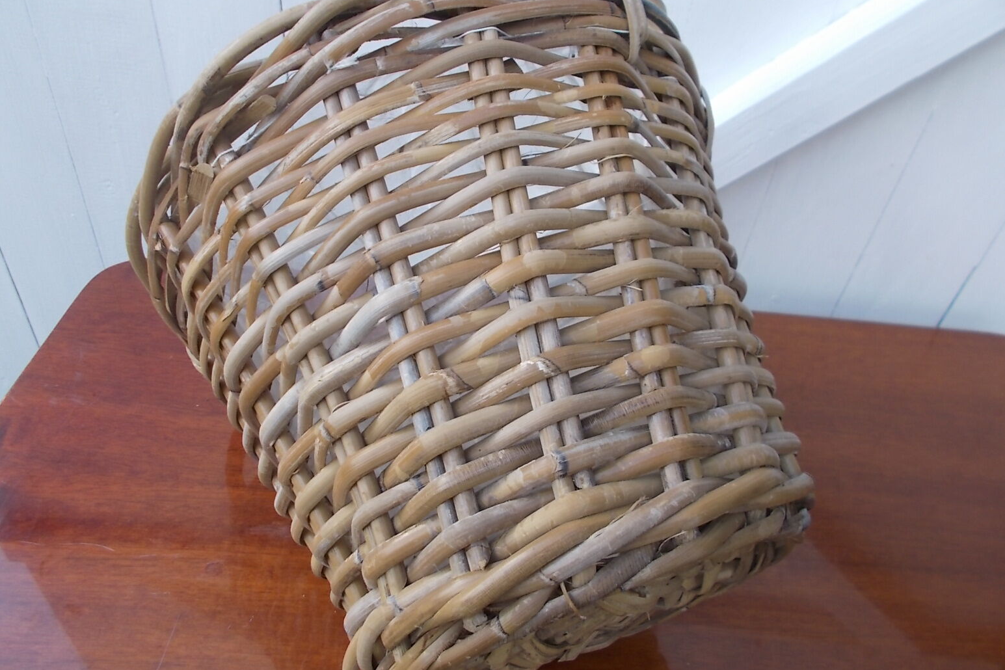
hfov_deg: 65.5
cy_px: 319
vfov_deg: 46.4
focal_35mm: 28
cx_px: 509
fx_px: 782
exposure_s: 1/100
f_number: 3.2
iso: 80
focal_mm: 4.6
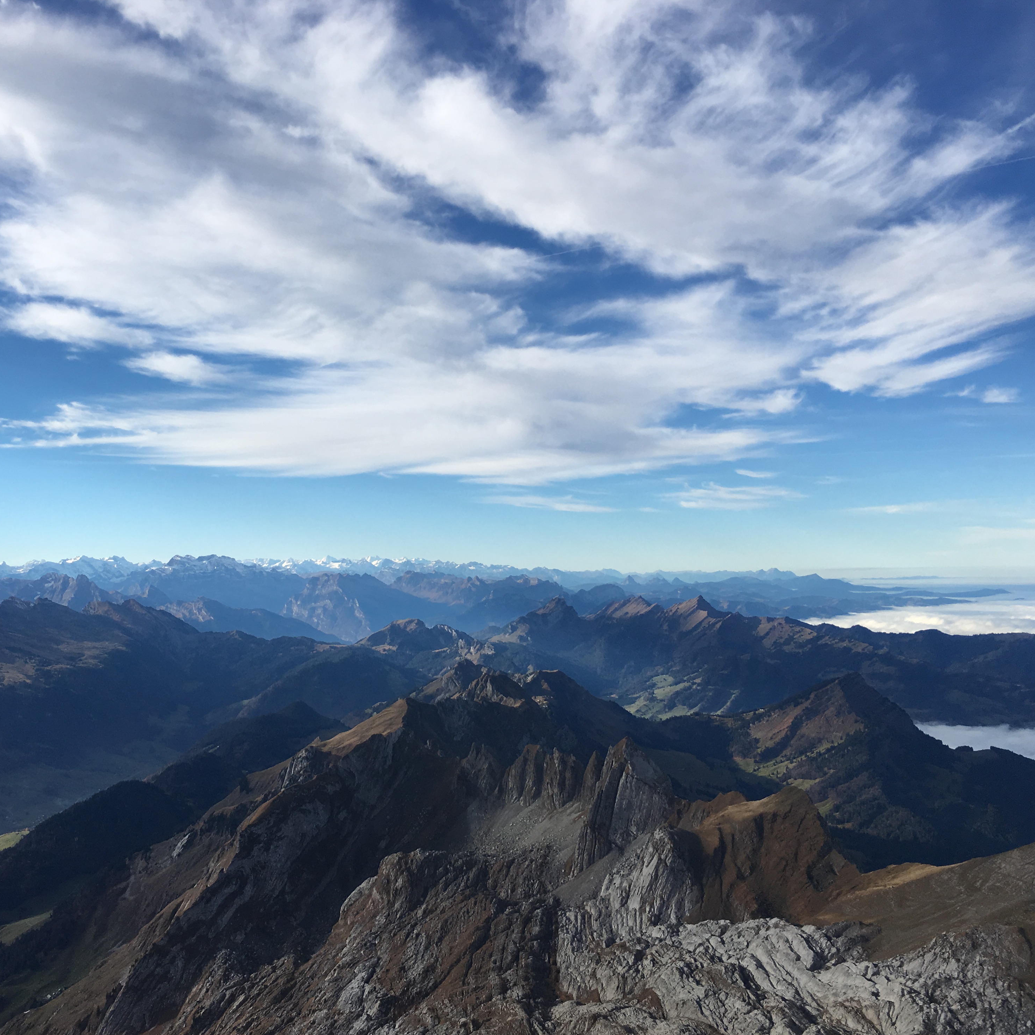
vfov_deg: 47.2
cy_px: 515
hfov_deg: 46.6
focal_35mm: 35
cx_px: 361
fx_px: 1184
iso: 25
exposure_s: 1/1672
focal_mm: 4.15
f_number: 2.2
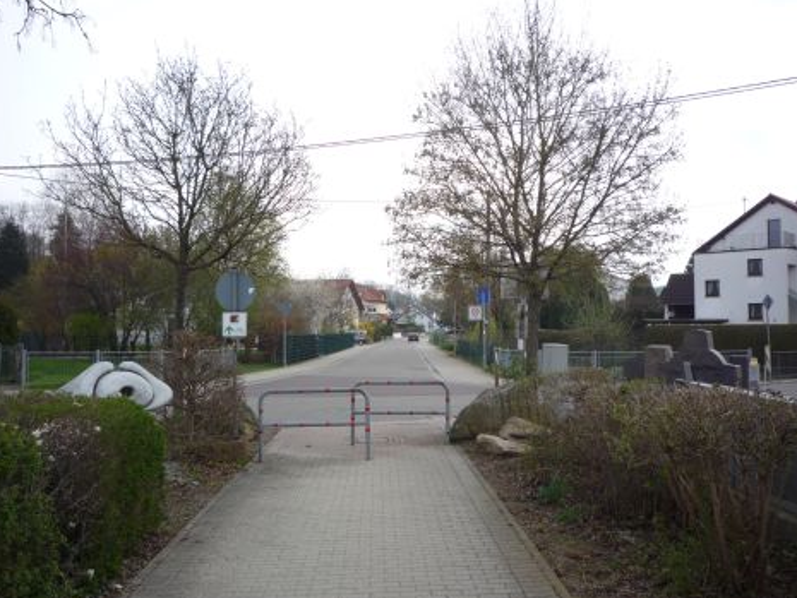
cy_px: 302
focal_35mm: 33
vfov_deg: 43.0
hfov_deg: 55.3
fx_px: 760
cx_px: 401
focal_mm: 5.2
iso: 100
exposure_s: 1/400
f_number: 4
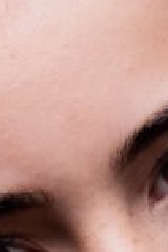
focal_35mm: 363
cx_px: 185
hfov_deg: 3.8
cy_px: 539
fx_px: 2541
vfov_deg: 5.5
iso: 1250
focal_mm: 50
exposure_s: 1/160
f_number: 3.2
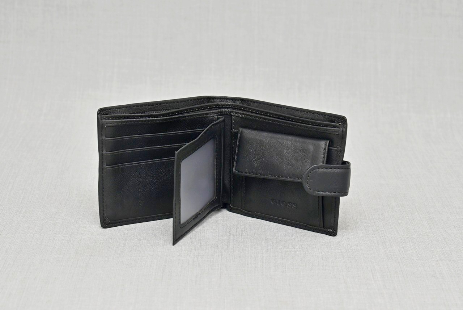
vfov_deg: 16.6
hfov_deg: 24.6
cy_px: 155
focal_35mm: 82
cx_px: 232
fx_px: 1062
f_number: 5.6
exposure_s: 1/60
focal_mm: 55
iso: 100
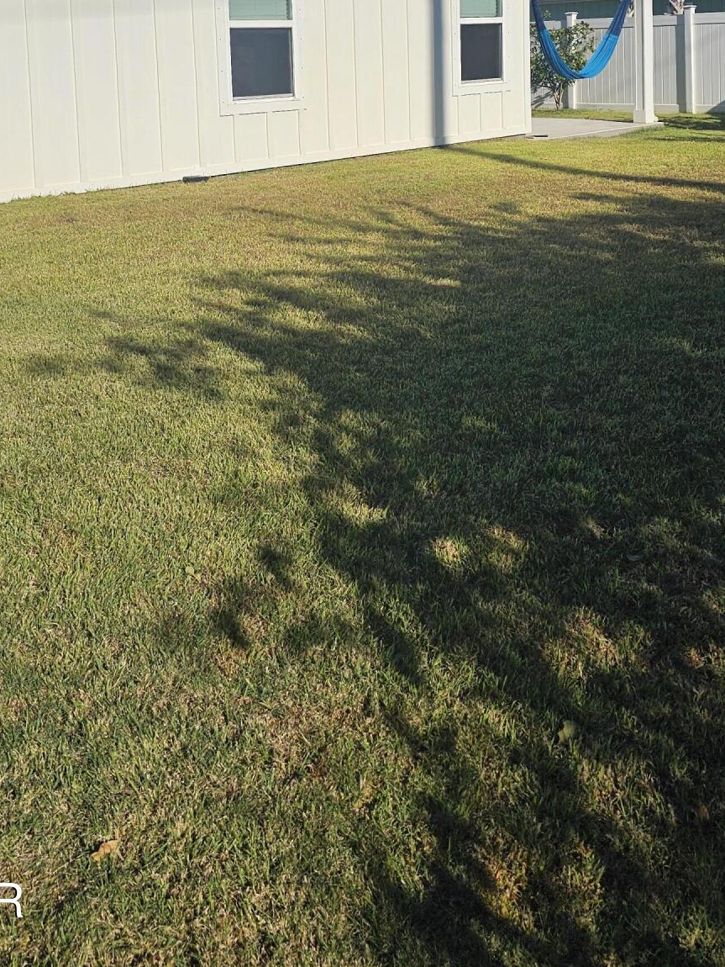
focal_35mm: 40
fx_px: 1117
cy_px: 137
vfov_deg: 43.6
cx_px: 370
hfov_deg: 36.0
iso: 12
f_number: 1.7
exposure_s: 1/2000
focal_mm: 6.3
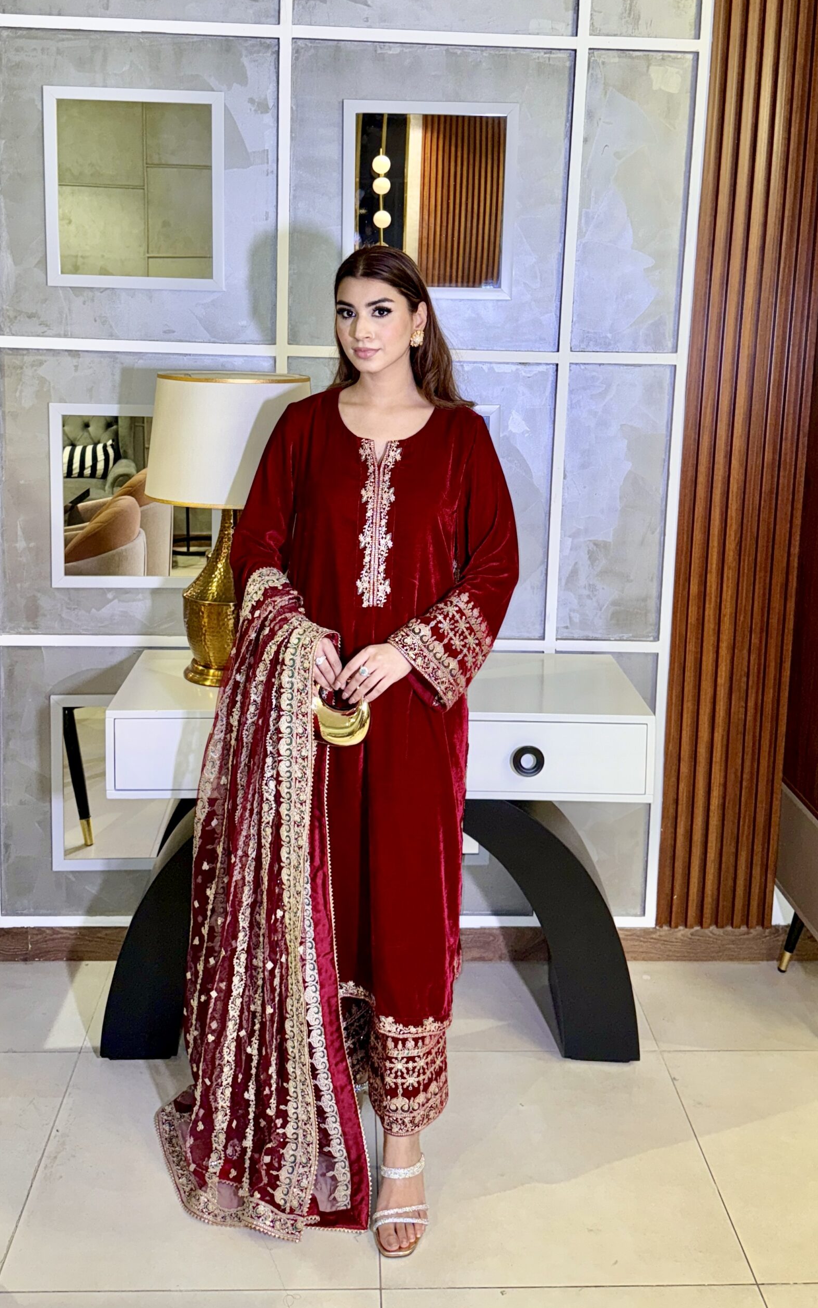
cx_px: 383
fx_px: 927
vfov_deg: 70.4
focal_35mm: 26
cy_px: 646
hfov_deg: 47.6
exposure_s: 1/26
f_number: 1.78
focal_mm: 6.76
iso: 80
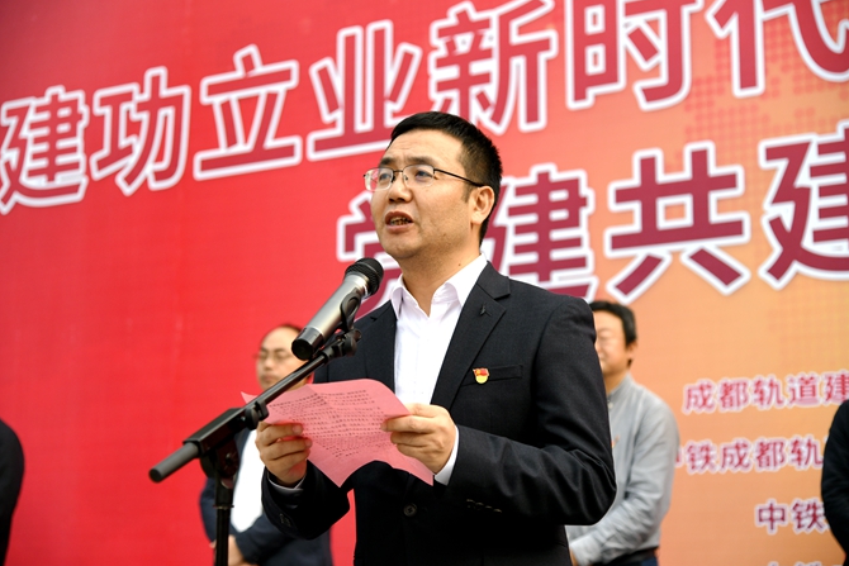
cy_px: 286
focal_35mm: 69
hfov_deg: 29.2
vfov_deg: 19.7
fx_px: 1627
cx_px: 418
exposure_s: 1/2500
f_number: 4
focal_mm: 66
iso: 500
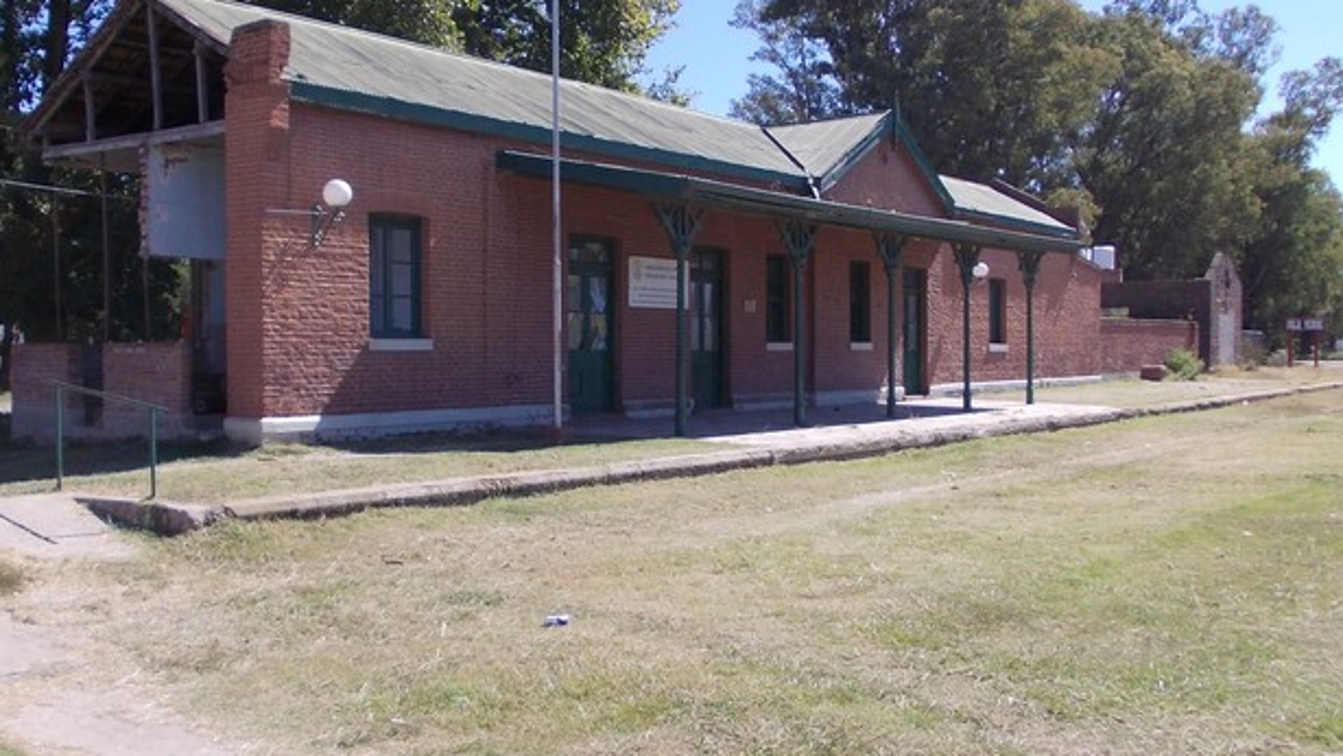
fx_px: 1353
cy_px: 371
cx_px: 620
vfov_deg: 31.2
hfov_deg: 52.7
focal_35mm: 38
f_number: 5.4
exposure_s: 1/250
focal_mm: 4
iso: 80
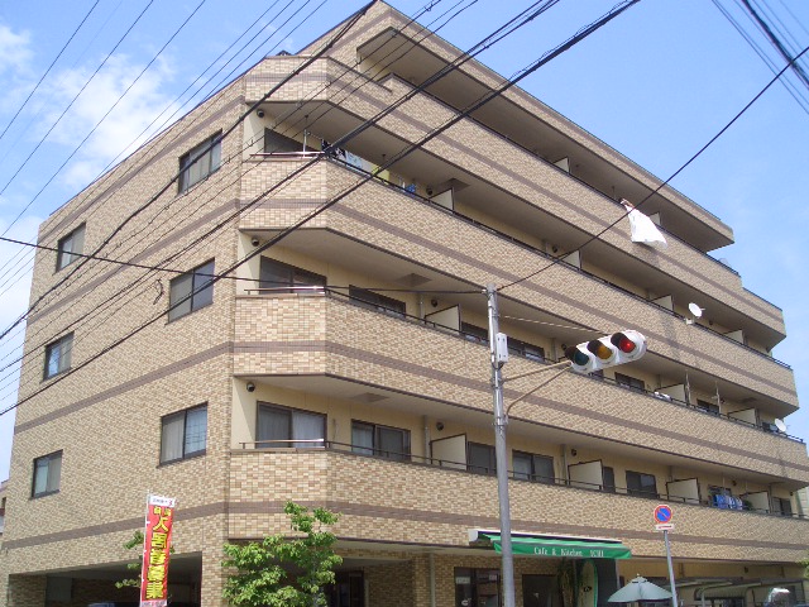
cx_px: 404
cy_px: 304
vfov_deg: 39.7
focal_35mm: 36
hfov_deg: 51.4
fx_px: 841
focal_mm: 4.8
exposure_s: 1/400
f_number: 4
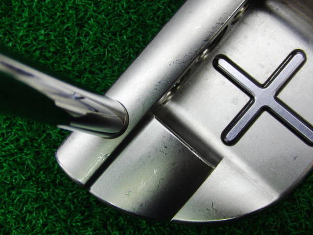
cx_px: 156
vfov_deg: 38.7
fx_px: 335
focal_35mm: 37
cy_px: 118
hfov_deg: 50.1
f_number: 3.6
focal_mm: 6.42
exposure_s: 1/80
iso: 250
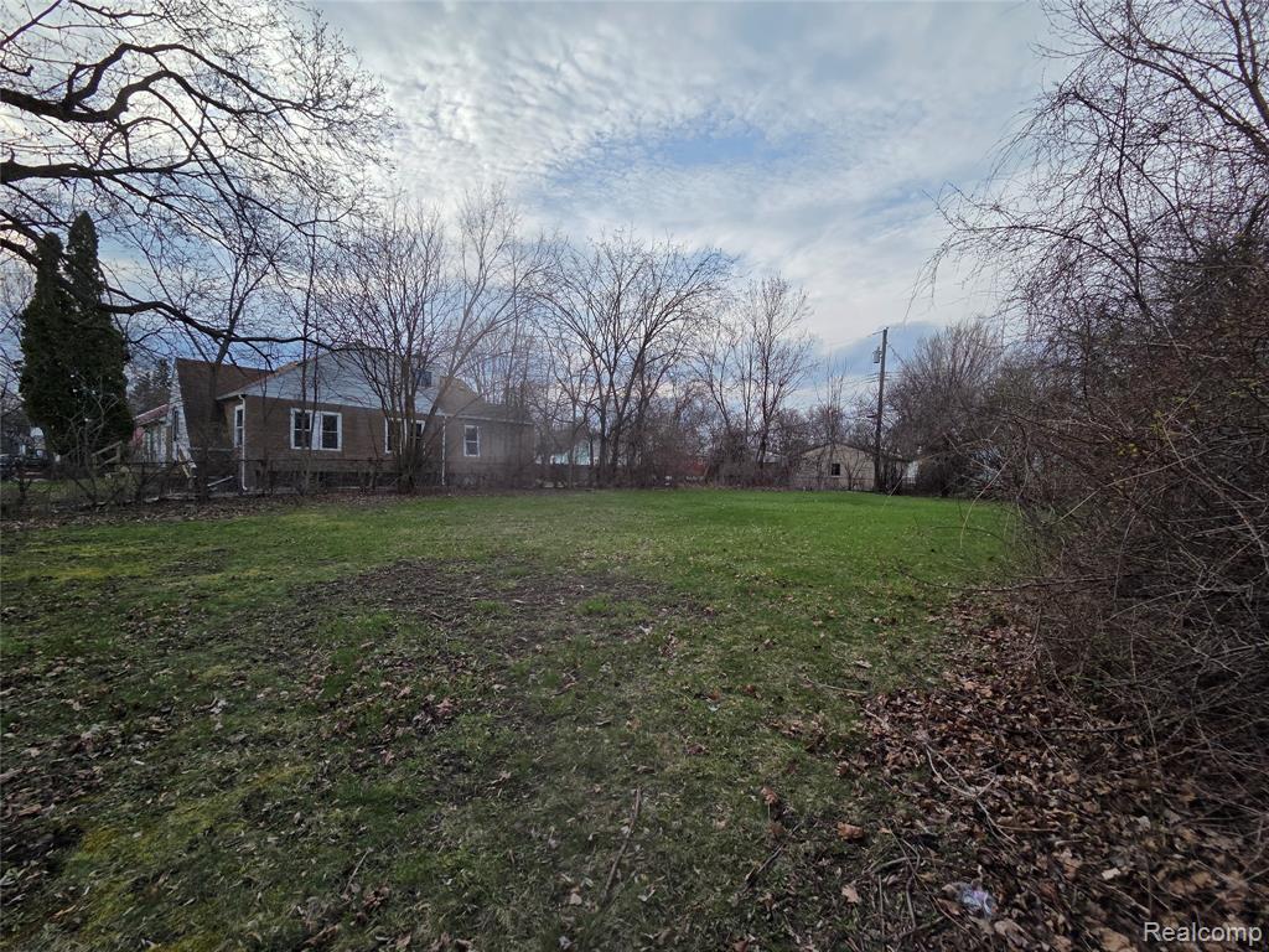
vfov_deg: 89.9
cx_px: 634
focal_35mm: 13
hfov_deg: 106.2
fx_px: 477
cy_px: 476
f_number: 2.2
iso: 50
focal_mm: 2.2
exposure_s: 1/690
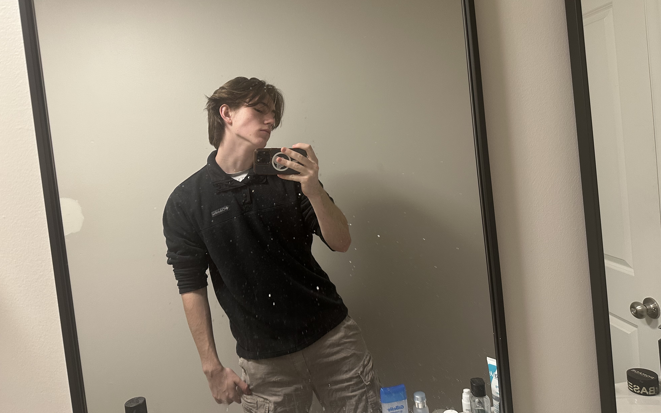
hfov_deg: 70.4
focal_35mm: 26
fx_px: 468
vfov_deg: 47.3
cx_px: 323
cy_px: 164
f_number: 1.78
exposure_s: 1/60
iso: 250
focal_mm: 6.86
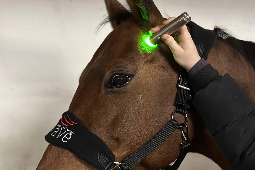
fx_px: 475
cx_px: 128
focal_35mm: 67
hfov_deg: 30.1
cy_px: 123
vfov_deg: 20.2
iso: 640
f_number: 1.78
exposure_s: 1/25
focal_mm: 6.86
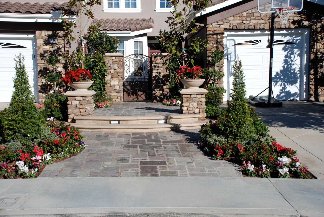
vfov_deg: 28.1
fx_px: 433
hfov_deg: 41.1
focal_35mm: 48
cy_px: 108
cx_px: 162
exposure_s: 1/800
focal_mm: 32
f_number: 4.2
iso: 100
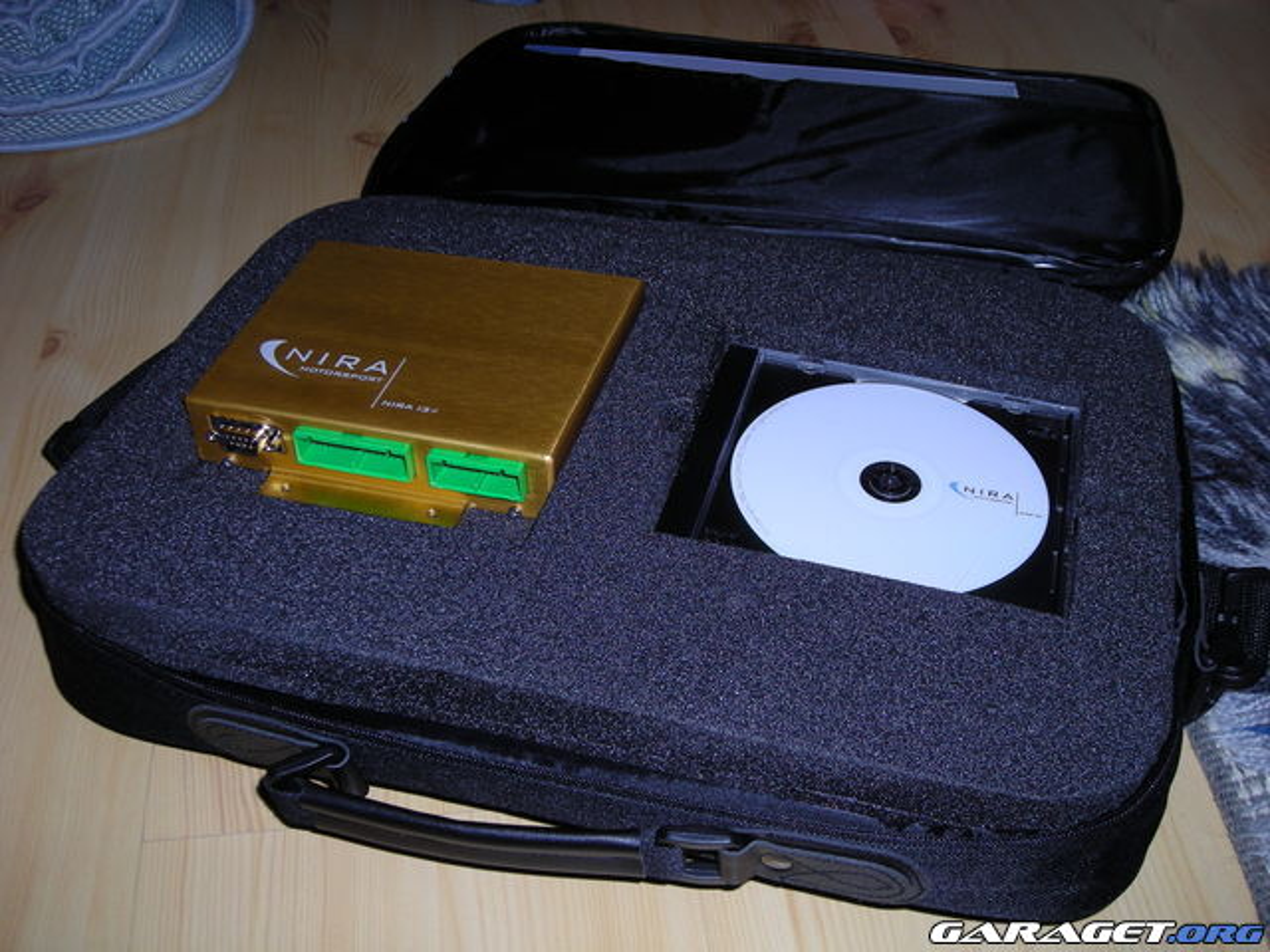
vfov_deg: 37.7
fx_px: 1394
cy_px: 476
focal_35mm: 38
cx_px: 635
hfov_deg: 49.0
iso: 50
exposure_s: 1/60
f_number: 3.2
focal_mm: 6.3
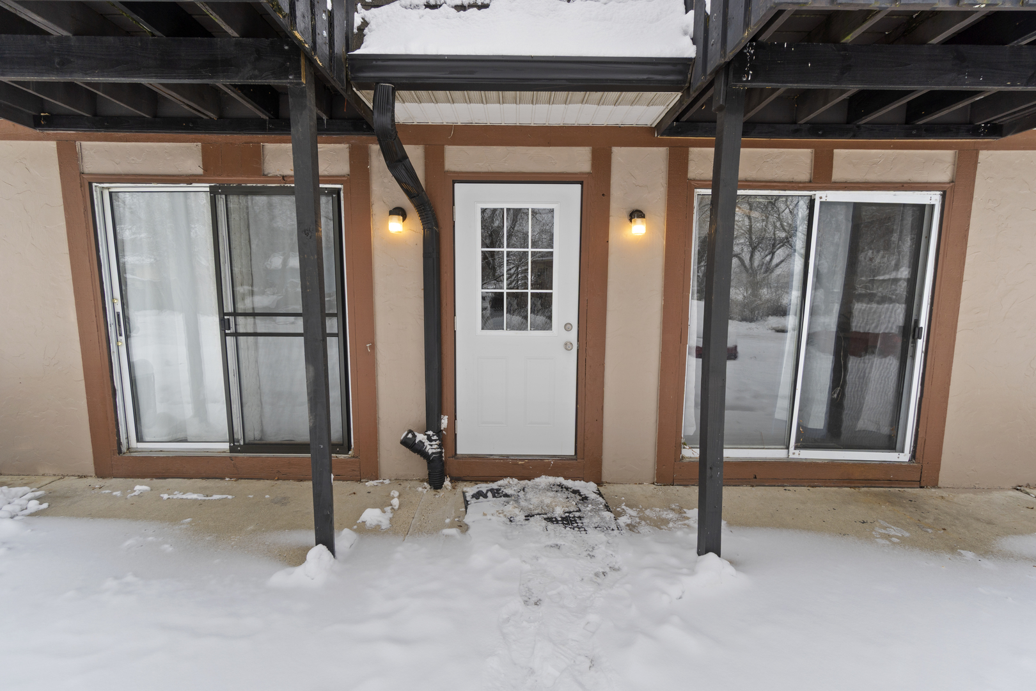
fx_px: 432
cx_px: 518
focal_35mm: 15
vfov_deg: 77.3
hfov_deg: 100.4
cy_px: 346
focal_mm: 10
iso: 100
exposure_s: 1/50
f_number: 9
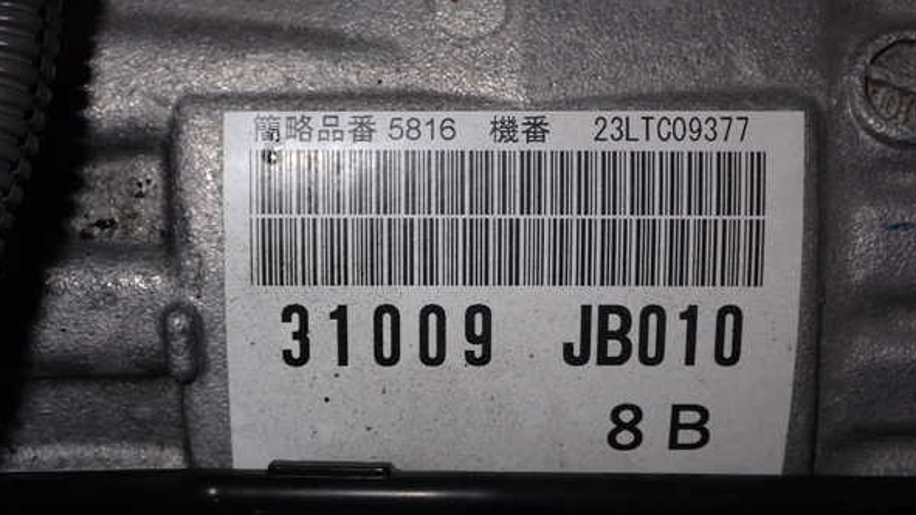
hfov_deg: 39.9
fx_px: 1263
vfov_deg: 23.0
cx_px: 460
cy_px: 234
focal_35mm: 52
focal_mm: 8.4
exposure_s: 1/50
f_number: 9
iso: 200
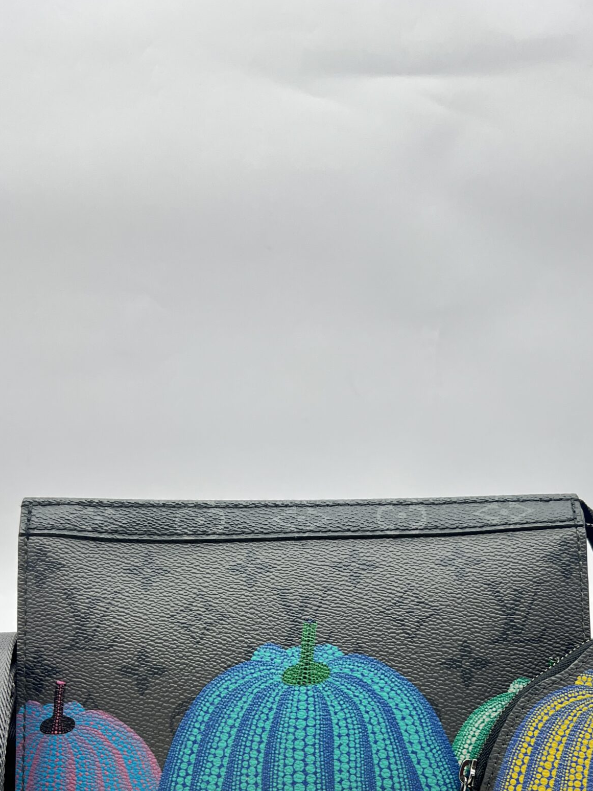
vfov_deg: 42.3
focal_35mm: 43
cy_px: 608
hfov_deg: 33.6
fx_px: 982
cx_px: 310
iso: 64
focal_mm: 5.7
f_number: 1.5
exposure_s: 1/100
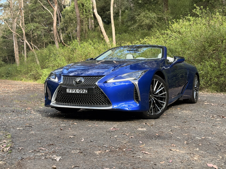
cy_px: 84
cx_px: 113
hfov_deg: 39.7
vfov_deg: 30.3
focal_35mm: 48
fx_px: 313
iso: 100
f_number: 1.78
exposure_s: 1/469
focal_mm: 6.76
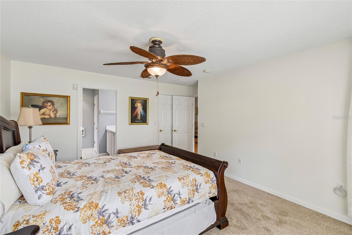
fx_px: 147
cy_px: 118
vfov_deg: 77.3
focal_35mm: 15
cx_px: 176
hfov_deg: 100.4
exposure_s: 1/30
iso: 100
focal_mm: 10
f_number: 7.1
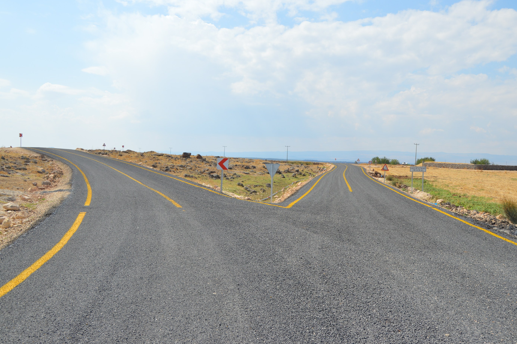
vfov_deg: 36.8
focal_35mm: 36
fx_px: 517
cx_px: 272
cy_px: 158
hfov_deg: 53.1
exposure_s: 1/320
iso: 100
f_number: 9
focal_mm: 22
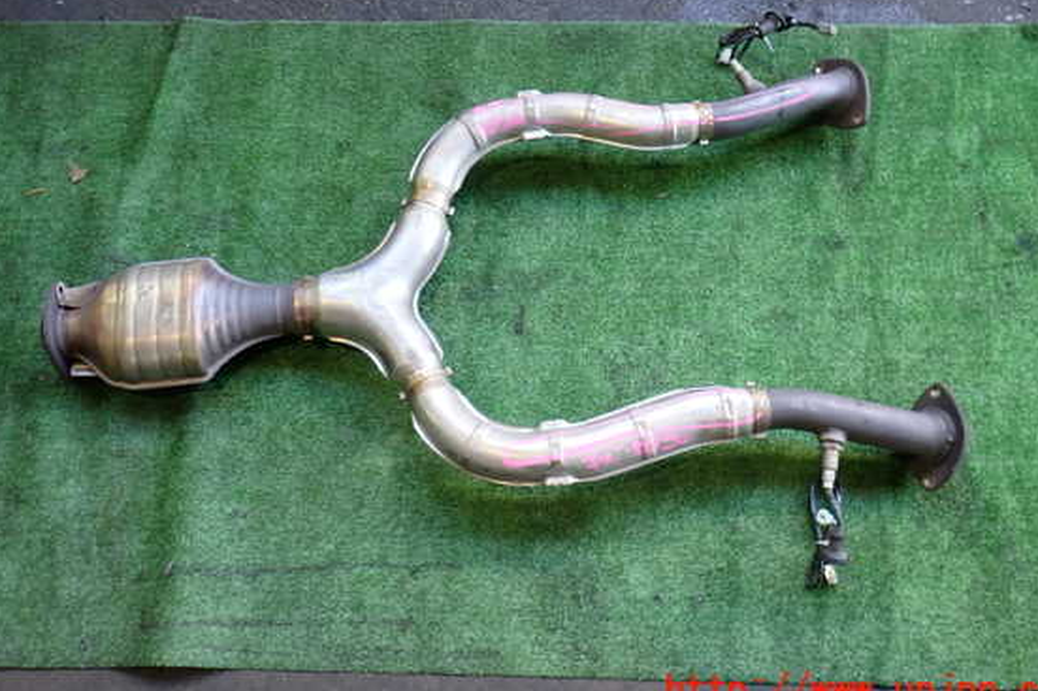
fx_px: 980
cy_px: 292
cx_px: 526
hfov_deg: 55.8
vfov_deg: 38.8
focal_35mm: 34
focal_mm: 5.4
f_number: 2.3
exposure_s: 1/50
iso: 200
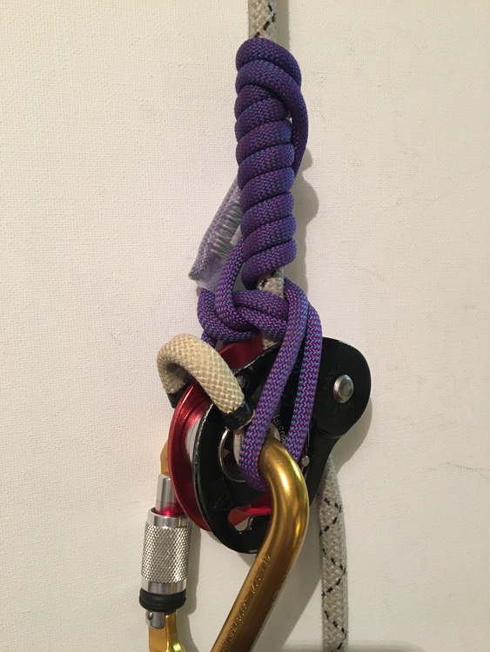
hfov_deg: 48.3
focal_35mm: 29
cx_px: 245
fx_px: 547
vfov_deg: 61.6
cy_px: 326
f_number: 2.2
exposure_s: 1/30
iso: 125
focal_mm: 4.15
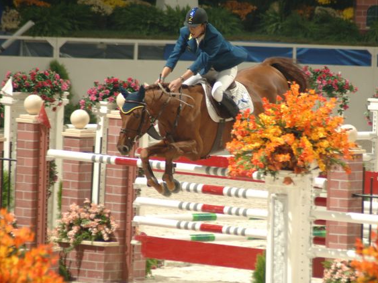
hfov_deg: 4.0
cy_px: 142
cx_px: 211
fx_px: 5360
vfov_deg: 3.0
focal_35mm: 491
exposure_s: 1/250
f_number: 5.6
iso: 400
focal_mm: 300
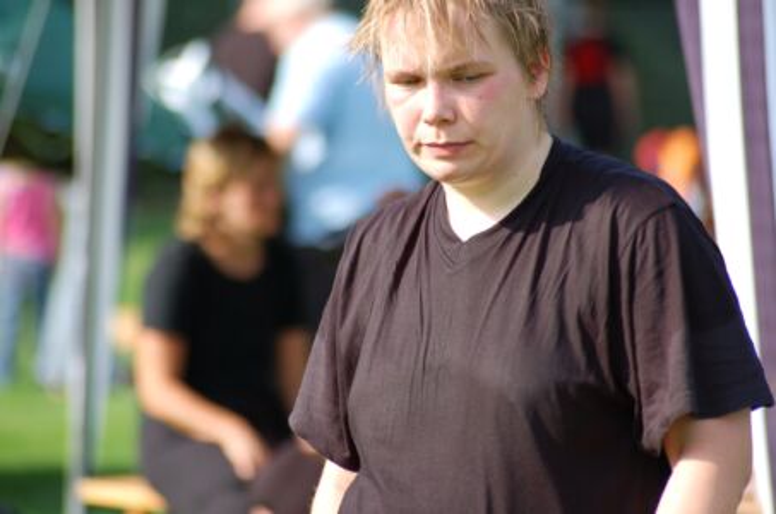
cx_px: 388
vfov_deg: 3.8
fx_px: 7744
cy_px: 257
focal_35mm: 360
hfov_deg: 5.7
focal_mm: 240
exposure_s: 1/640
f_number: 5.3
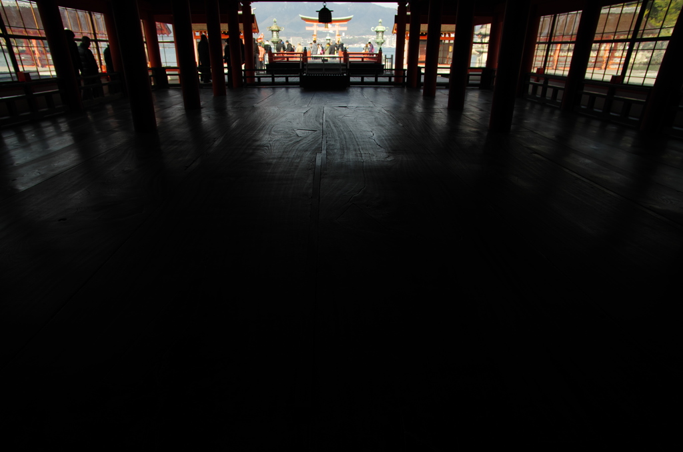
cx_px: 342
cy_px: 226
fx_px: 398
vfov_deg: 59.3
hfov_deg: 81.3
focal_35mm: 21
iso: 100
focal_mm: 14
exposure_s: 1/125
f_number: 6.3
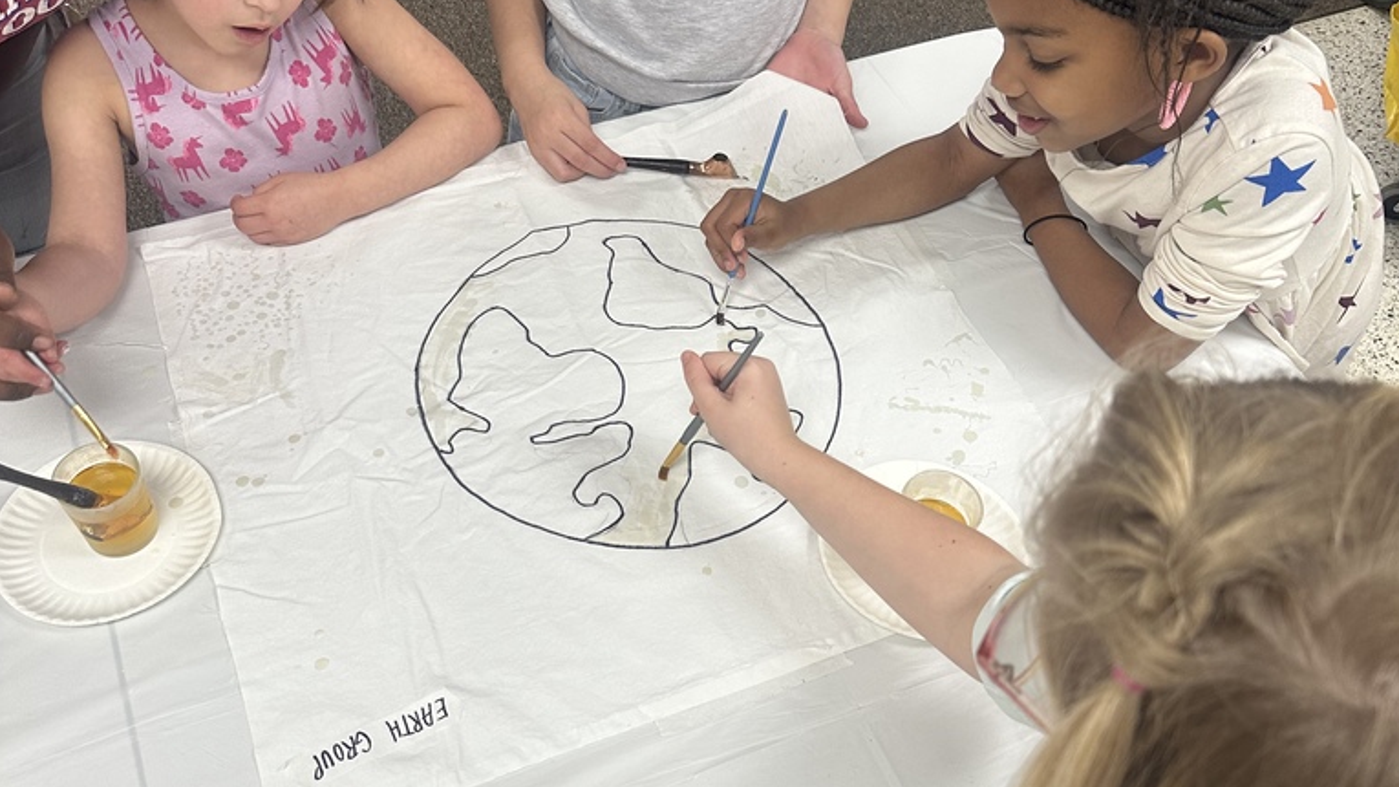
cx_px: 699
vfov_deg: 33.7
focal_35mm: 35
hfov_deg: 56.6
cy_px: 421
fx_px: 1298
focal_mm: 6.86
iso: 160
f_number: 1.78
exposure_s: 1/120
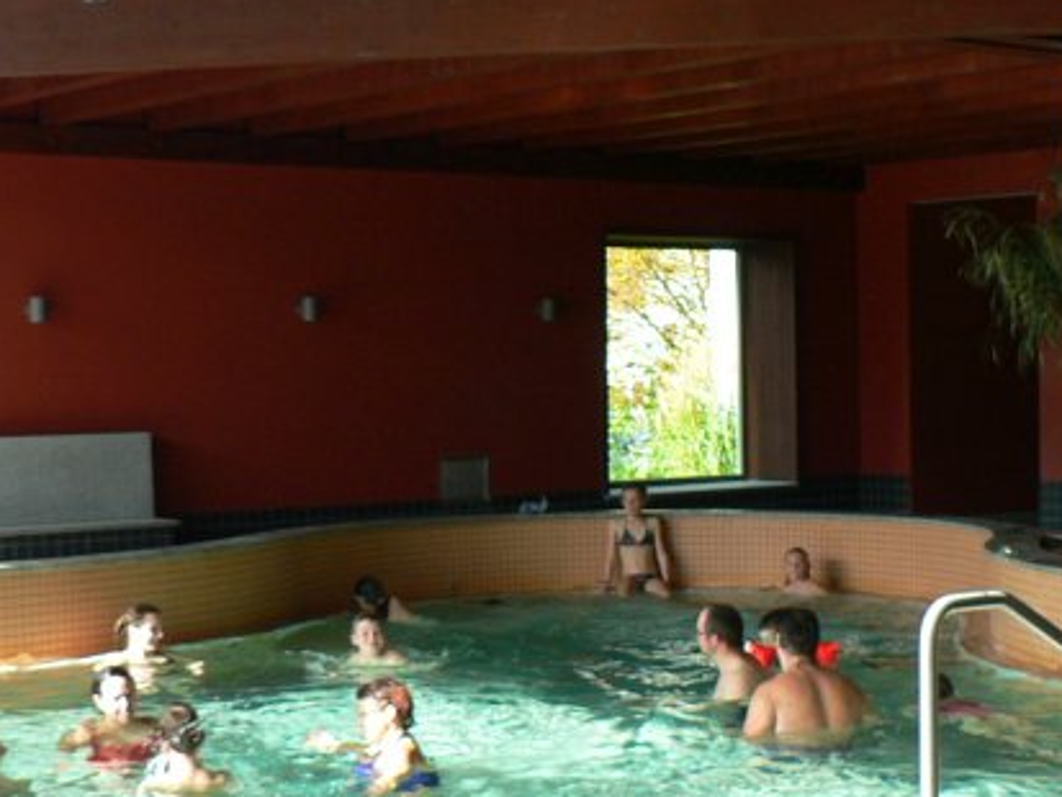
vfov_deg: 20.5
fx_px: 2210
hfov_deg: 27.0
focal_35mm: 72
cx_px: 617
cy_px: 404
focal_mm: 6
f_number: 3.2
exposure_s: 1/100
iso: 64
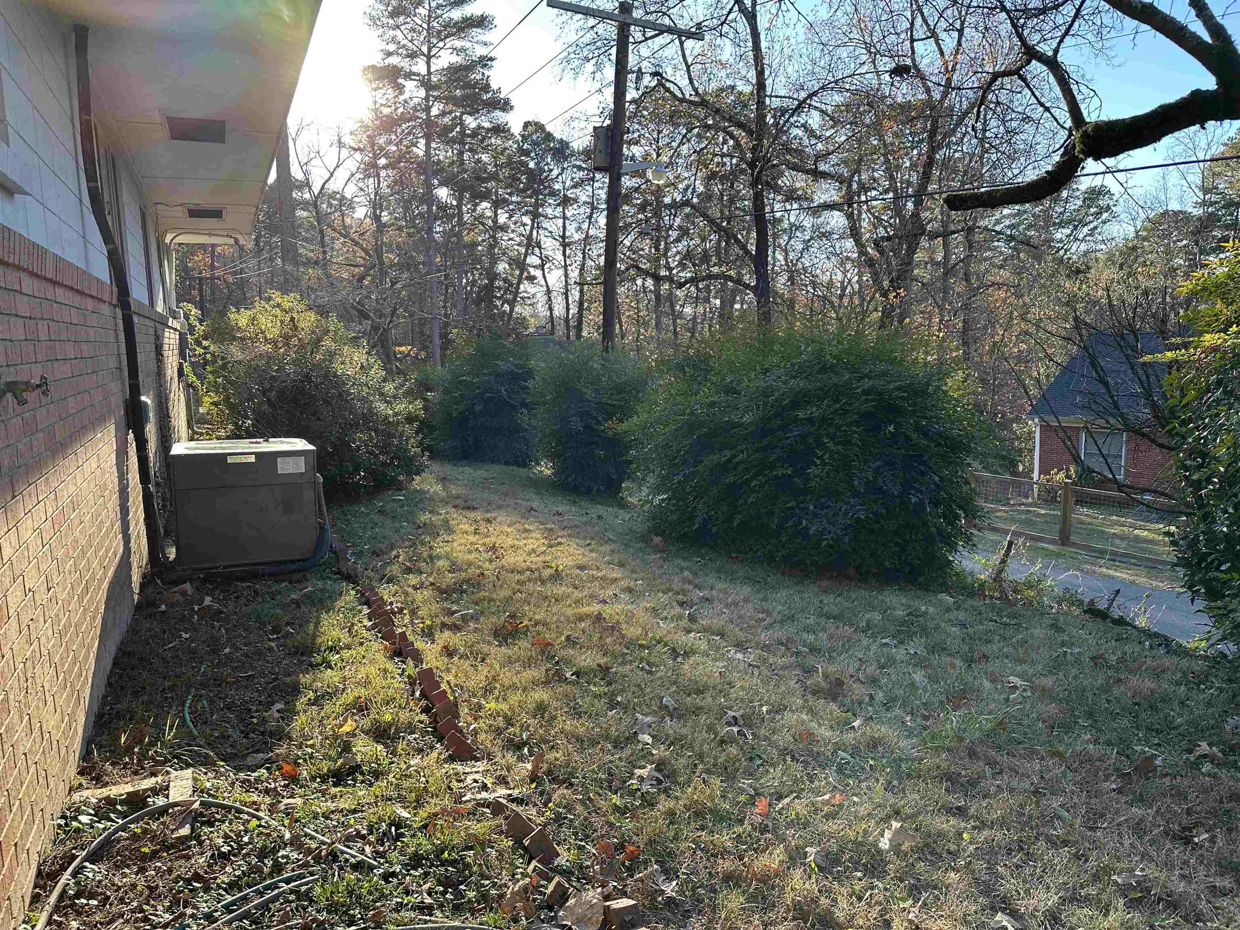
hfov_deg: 71.6
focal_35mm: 24
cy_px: 465
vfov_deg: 56.8
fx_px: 860
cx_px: 620
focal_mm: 6.86
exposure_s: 1/442
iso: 80
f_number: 1.78
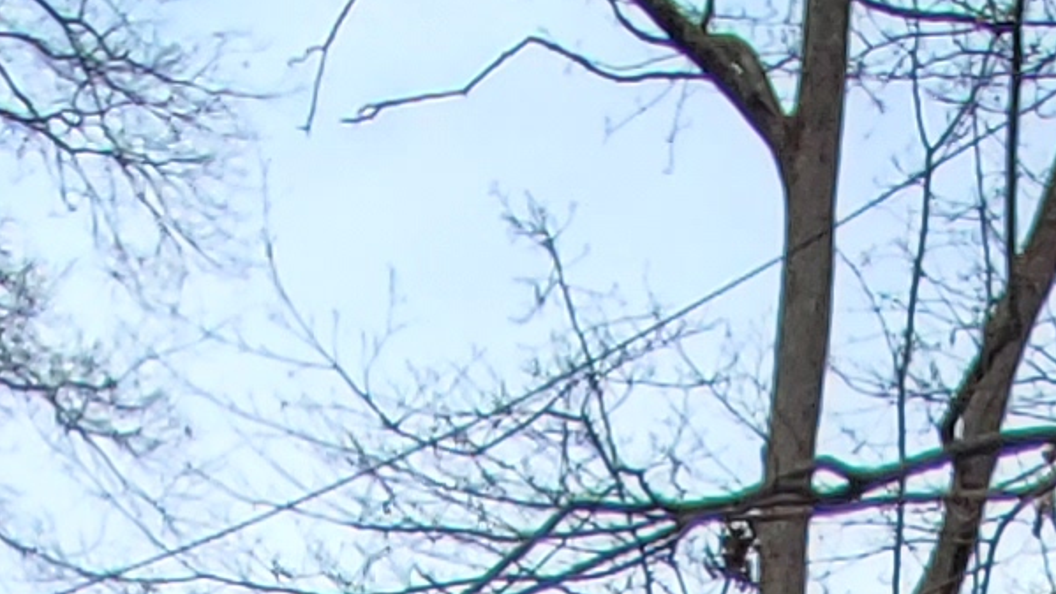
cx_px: 873
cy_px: 2556
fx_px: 3052
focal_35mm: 109
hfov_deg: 19.4
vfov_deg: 7.2
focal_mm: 1.8
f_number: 2.2
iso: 50
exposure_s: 1/230
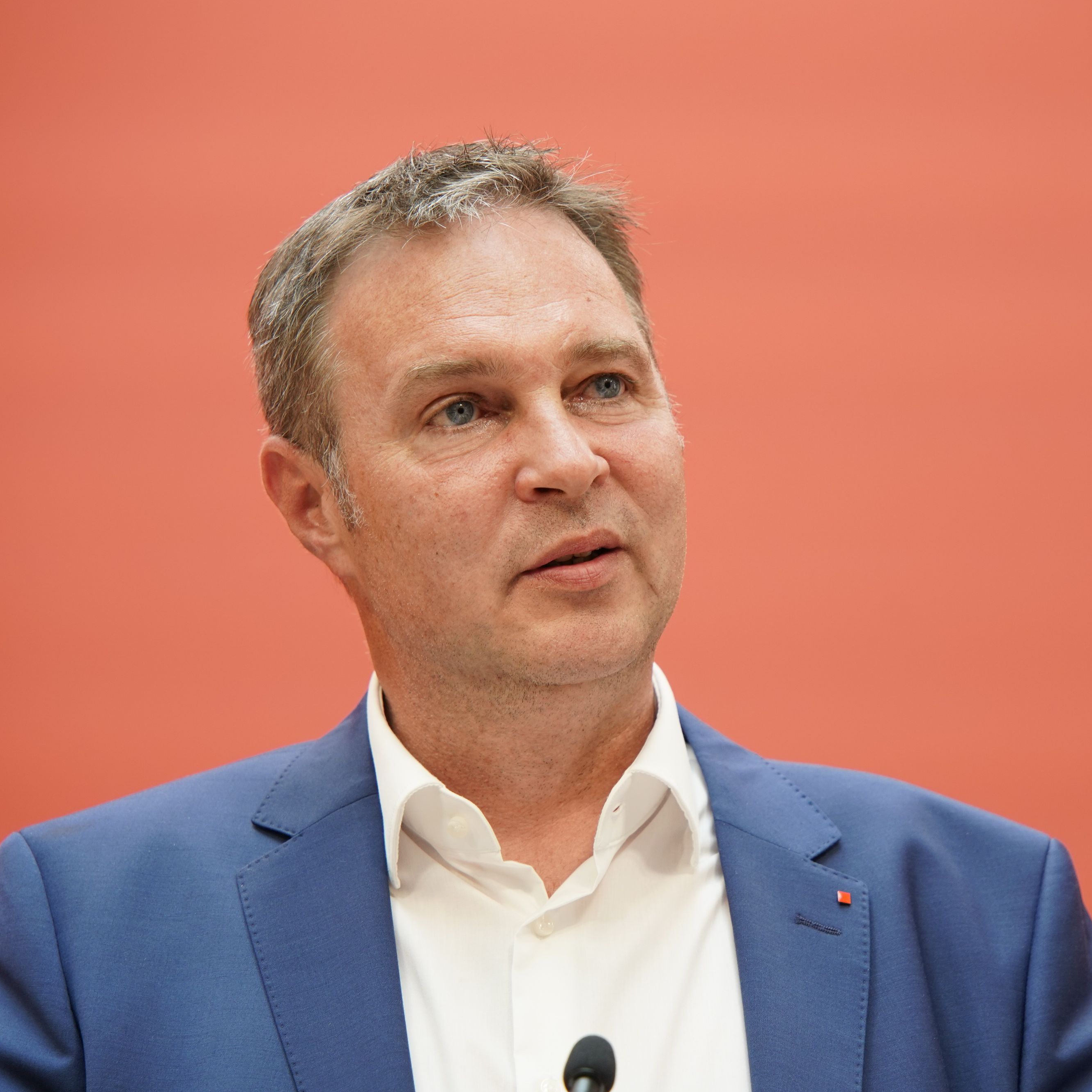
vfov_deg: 11.2
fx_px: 5568
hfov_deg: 11.2
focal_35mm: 156
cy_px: 545
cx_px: 690
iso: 800
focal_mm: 122
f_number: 5
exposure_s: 1/320
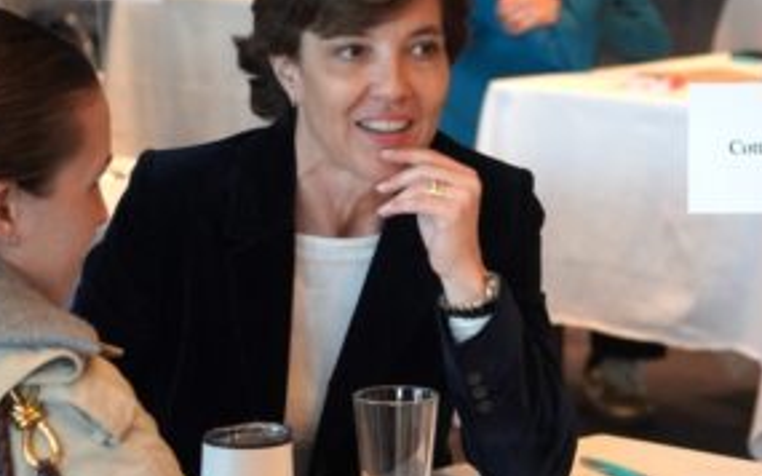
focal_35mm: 169
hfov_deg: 12.4
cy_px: 251
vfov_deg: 7.8
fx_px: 3509
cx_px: 521
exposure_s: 1/160
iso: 3200
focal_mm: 70
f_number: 4.5
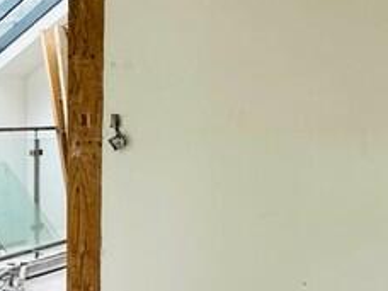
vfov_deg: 23.3
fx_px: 706
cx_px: -7
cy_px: 128
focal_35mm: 63
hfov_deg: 28.7
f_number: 2.2
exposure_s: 1/99
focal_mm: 2.22
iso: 100
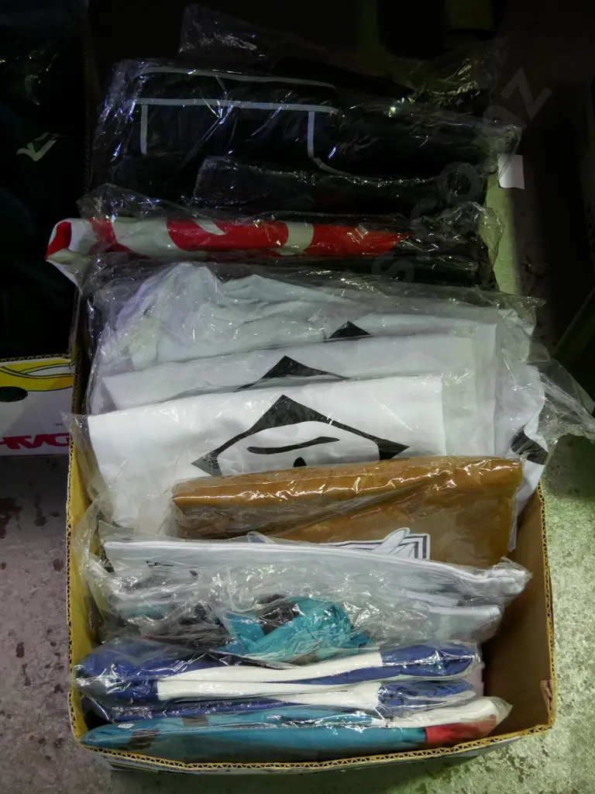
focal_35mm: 44
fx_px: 1008
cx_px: 298
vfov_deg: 42.9
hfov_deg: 32.9
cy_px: 397
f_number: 4.2
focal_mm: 22
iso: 1250
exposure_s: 1/60
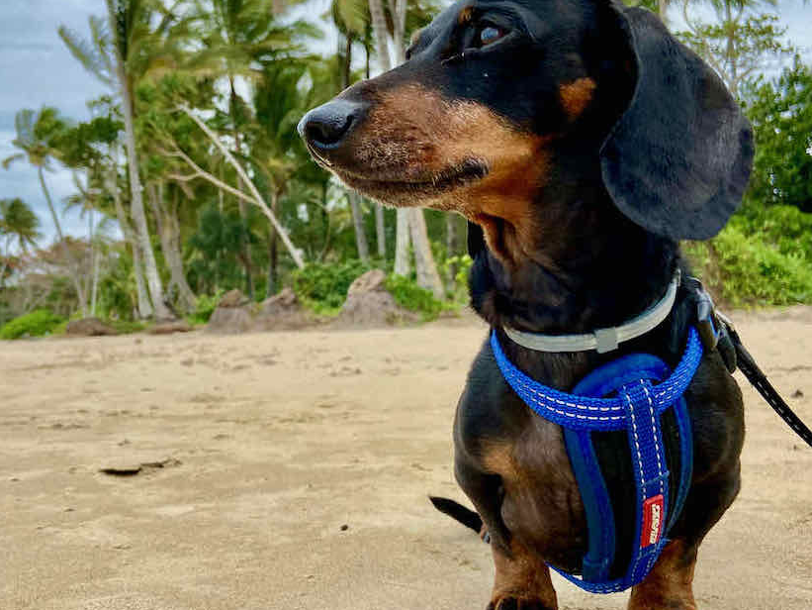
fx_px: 892
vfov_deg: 37.7
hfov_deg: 48.6
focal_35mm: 38
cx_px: 315
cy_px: 268
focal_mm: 4.25
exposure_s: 1/2183
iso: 32
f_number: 1.8
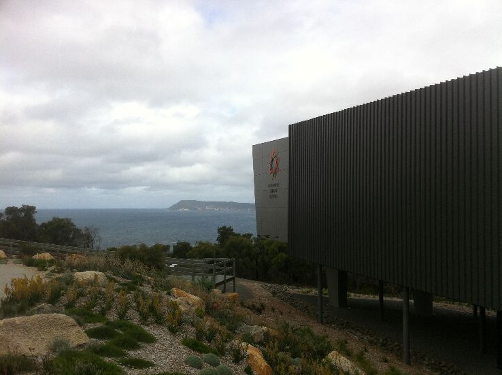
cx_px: 251
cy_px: 188
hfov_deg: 52.7
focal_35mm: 35
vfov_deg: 40.6
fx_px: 507
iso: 80
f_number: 2.8
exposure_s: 1/1077
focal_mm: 3.85
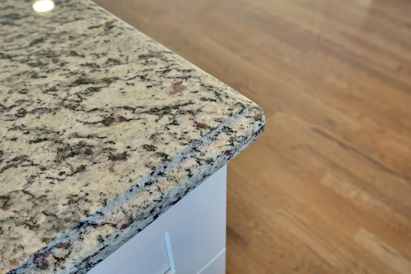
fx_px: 399
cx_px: 206
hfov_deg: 54.4
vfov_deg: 37.8
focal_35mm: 35
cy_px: 137
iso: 200
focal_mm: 35
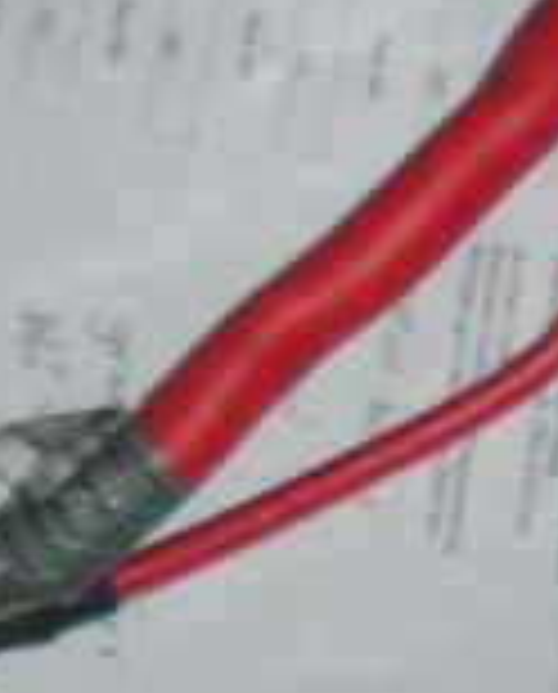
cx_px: 333
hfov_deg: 8.7
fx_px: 3660
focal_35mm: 178
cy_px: -315
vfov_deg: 10.5
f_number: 3.5
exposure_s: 1/60
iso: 64
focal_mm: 7.4
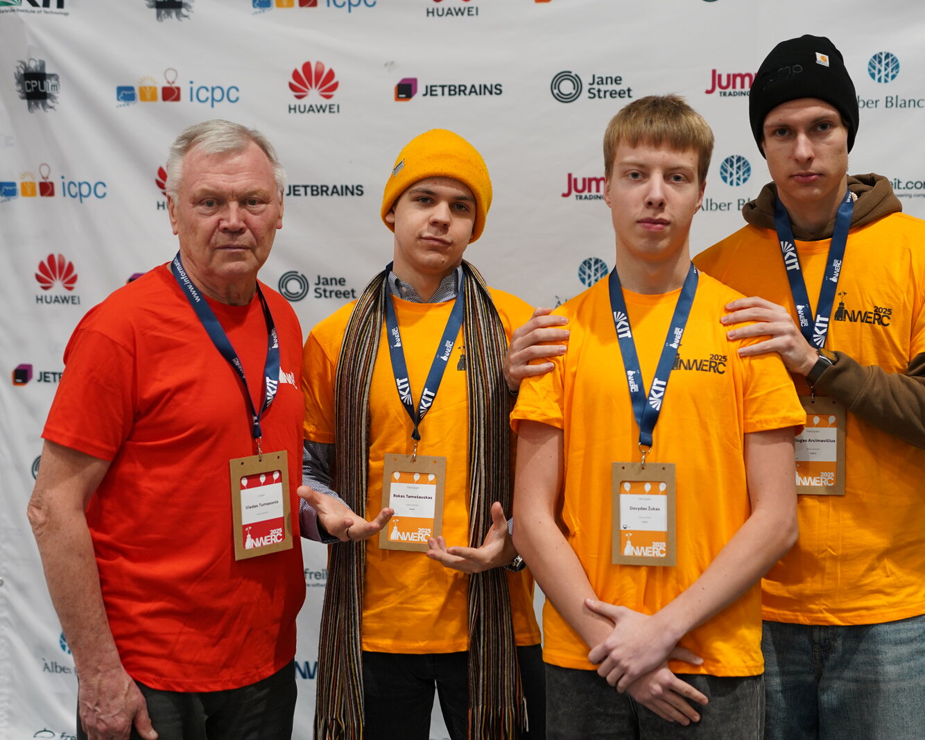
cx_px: 534
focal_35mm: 57
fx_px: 1560
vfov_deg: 26.7
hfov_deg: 33.0
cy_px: 368
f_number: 2
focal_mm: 50
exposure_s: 1/125
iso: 640
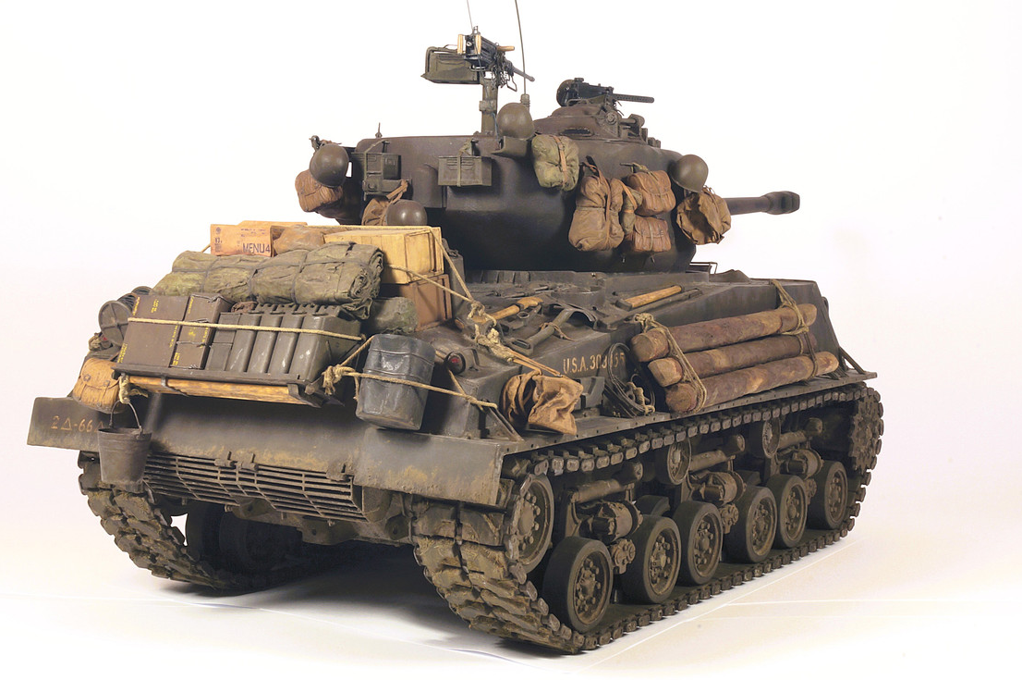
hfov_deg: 40.4
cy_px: 318
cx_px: 488
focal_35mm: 49
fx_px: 1390
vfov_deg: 27.5
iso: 160
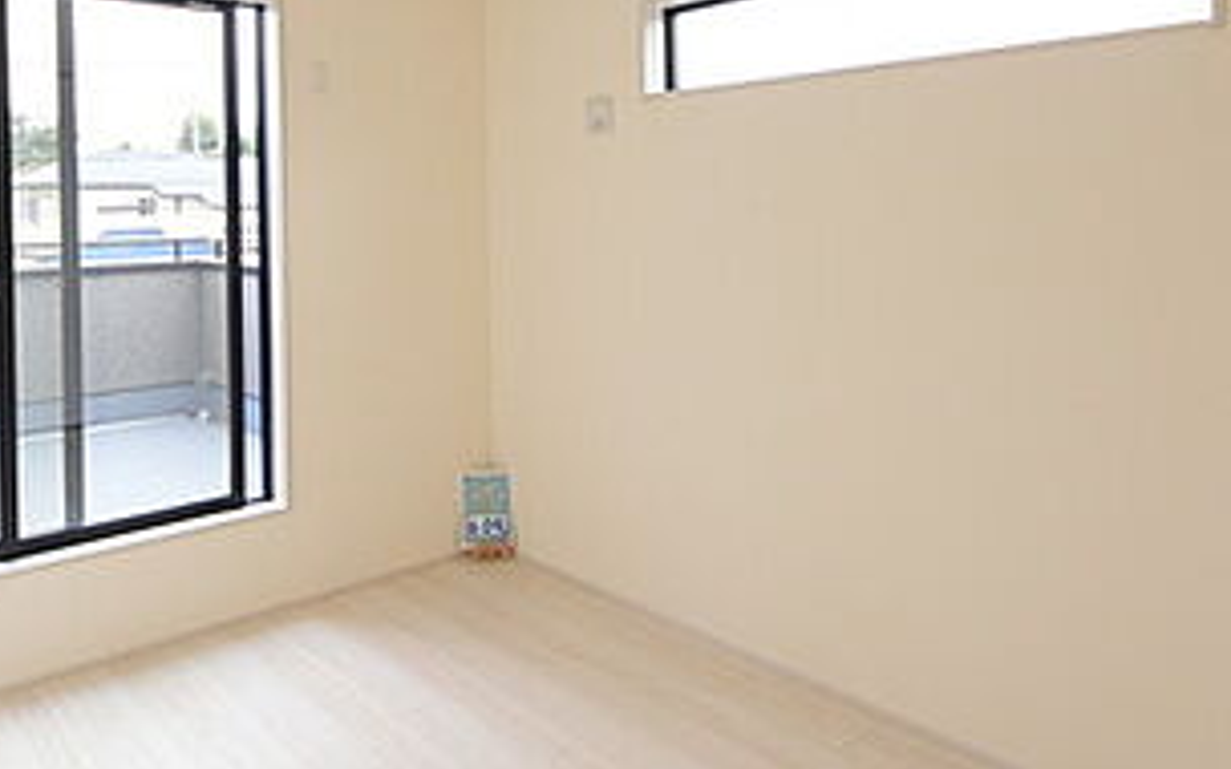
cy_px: 219
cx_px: 543
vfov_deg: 43.4
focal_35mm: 28
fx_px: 941
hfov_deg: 66.2
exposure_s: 1/160
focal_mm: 9
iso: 400
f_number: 6.3
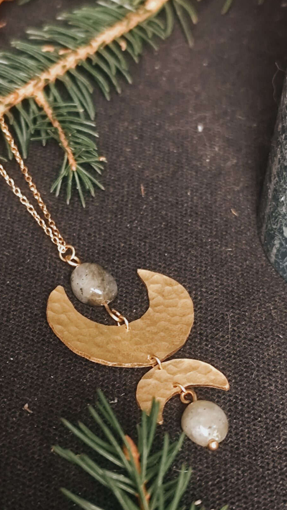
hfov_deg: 15.1
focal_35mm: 80
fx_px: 1083
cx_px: 114
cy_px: 298
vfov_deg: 26.5
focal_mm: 6.19
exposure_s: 1/20
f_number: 1.65
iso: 1250
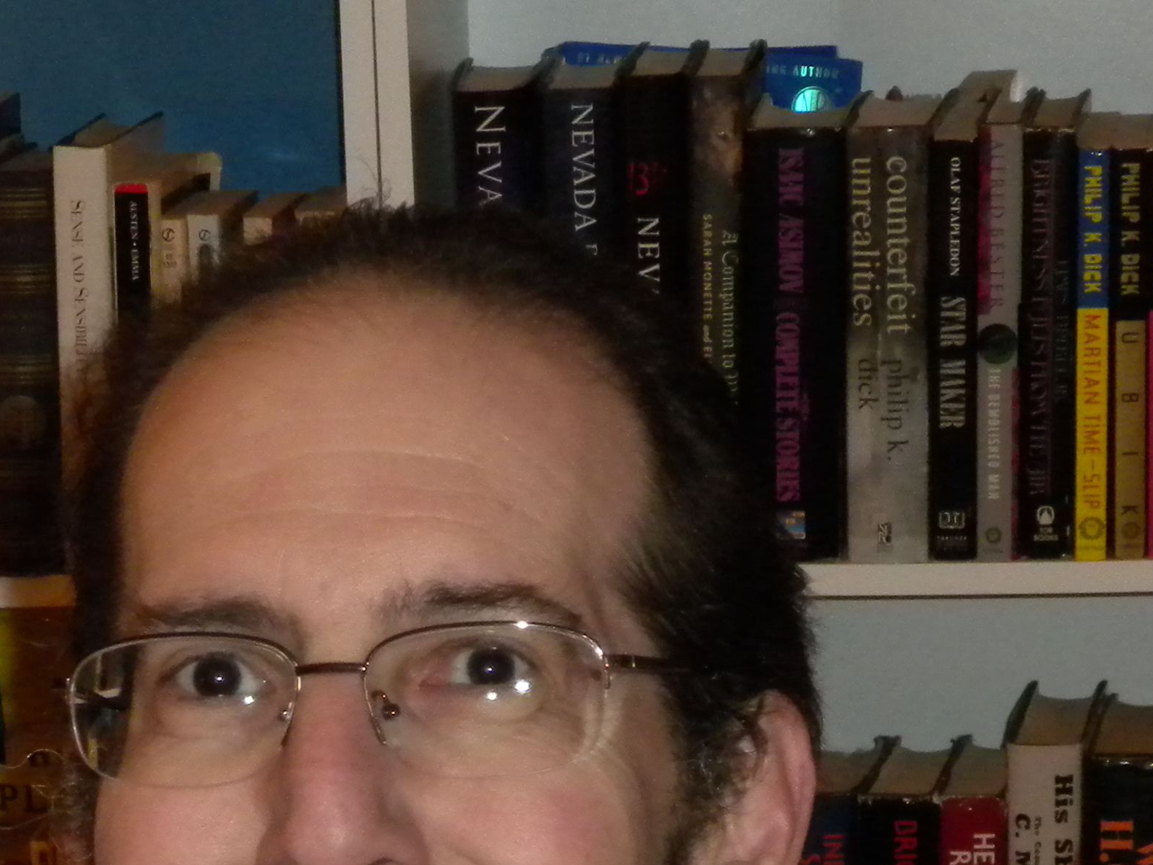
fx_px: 6063
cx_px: 311
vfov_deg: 8.1
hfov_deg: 10.8
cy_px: 976
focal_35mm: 182
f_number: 5
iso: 400
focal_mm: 12.7
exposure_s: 1/30
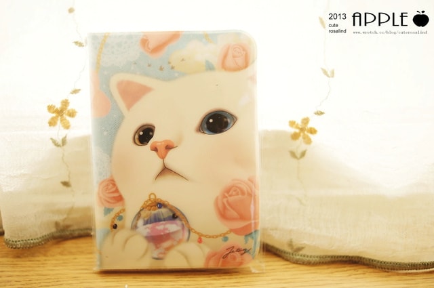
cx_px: 217
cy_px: 144
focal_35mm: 52
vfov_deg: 25.7
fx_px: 632
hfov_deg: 37.9
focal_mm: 35
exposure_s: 1/125
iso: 100
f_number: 1.8
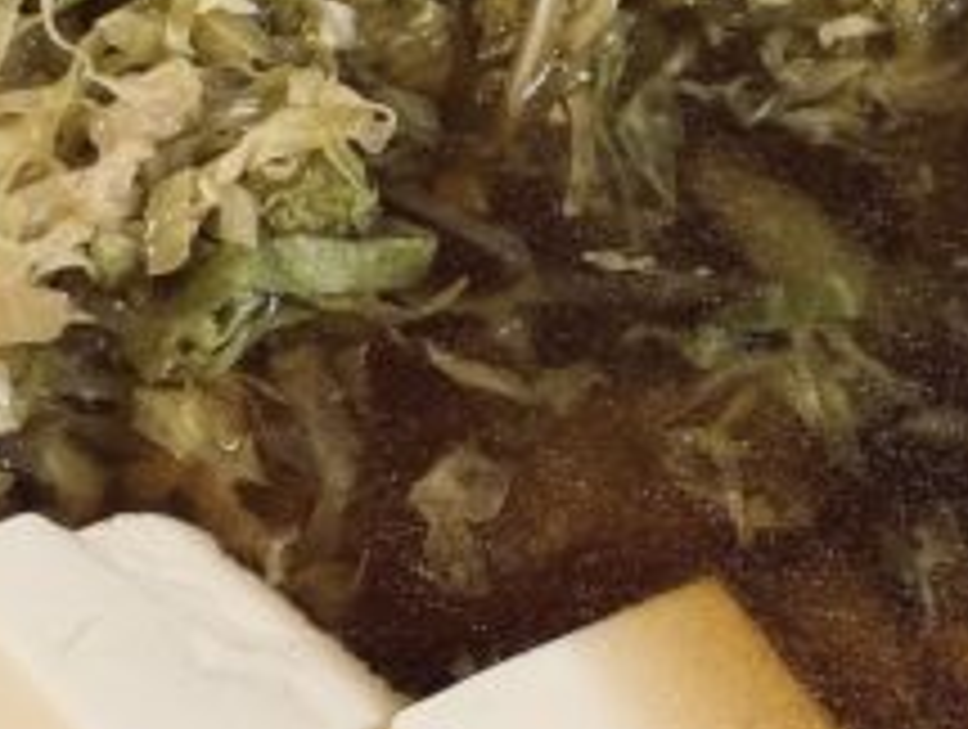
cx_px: 455
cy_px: 326
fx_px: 2549
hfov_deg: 21.5
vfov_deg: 16.3
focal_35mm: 91
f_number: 1.8
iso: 100
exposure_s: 1/50
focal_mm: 3.99
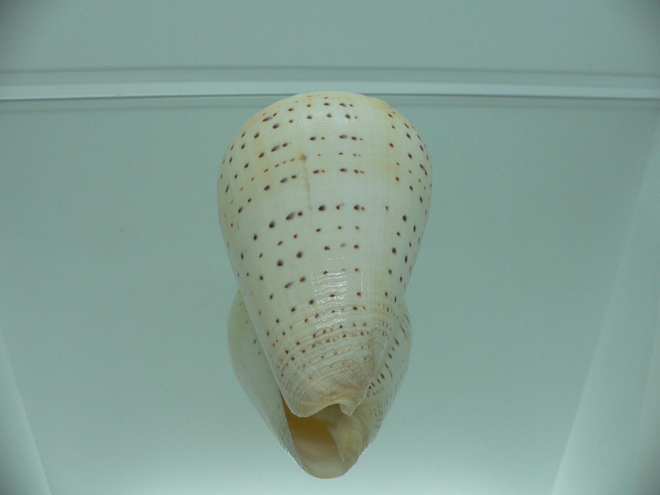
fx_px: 667
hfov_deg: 52.6
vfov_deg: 40.7
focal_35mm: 35
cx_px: 330
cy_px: 248
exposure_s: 1/80
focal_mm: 4.6
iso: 80
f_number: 2.8
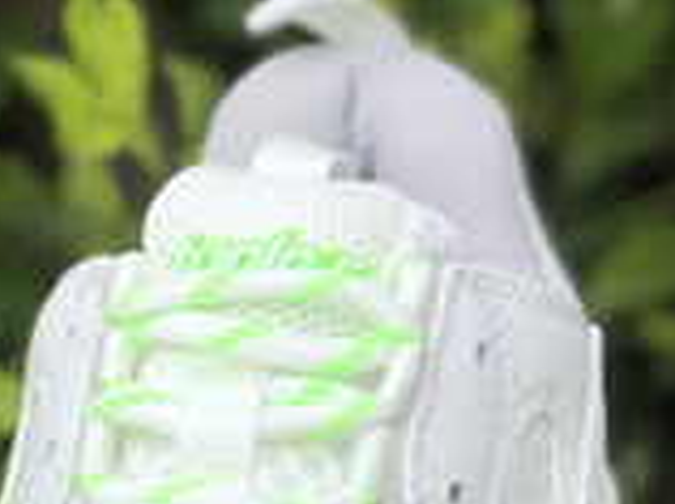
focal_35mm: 244
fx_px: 4751
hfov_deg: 8.0
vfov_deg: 6.0
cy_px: 873
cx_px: -299
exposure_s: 1/400
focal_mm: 6
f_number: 2.4
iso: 16
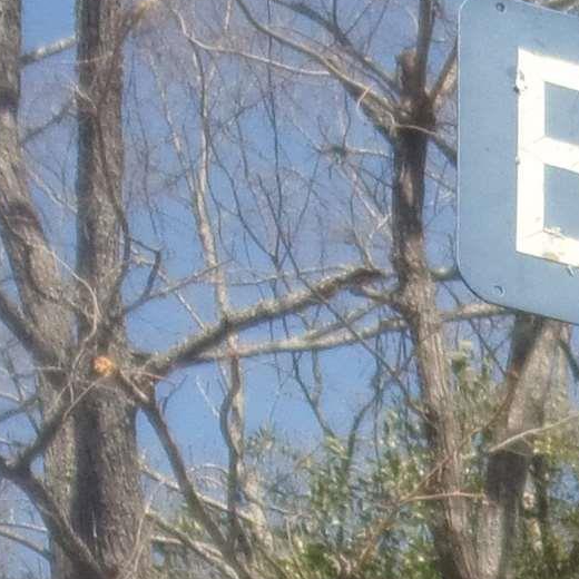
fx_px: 4542
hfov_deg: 7.1
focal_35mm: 240
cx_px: 1023
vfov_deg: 7.3
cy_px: 553
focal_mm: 8.3
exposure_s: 1/420
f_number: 4.1
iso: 80
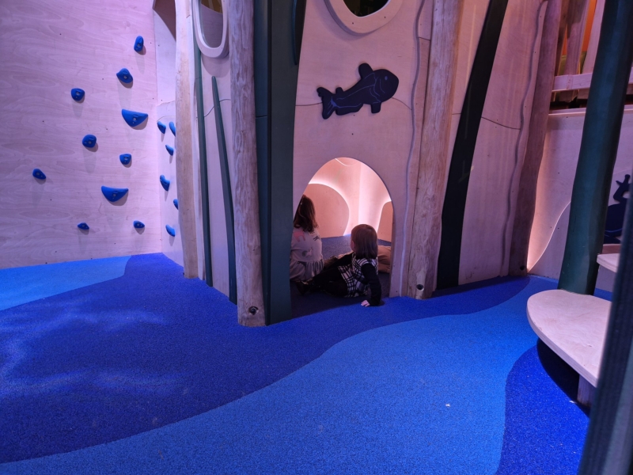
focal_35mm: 23
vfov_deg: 58.9
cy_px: 238
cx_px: 316
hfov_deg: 73.9
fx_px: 421
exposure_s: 1/53
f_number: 1.8
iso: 250
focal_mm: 5.4
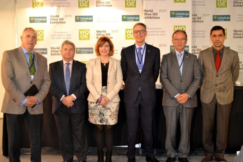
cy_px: 81
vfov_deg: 34.2
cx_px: 122
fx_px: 263
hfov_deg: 49.6
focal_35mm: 39
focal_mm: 26
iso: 1000
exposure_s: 1/60
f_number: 4
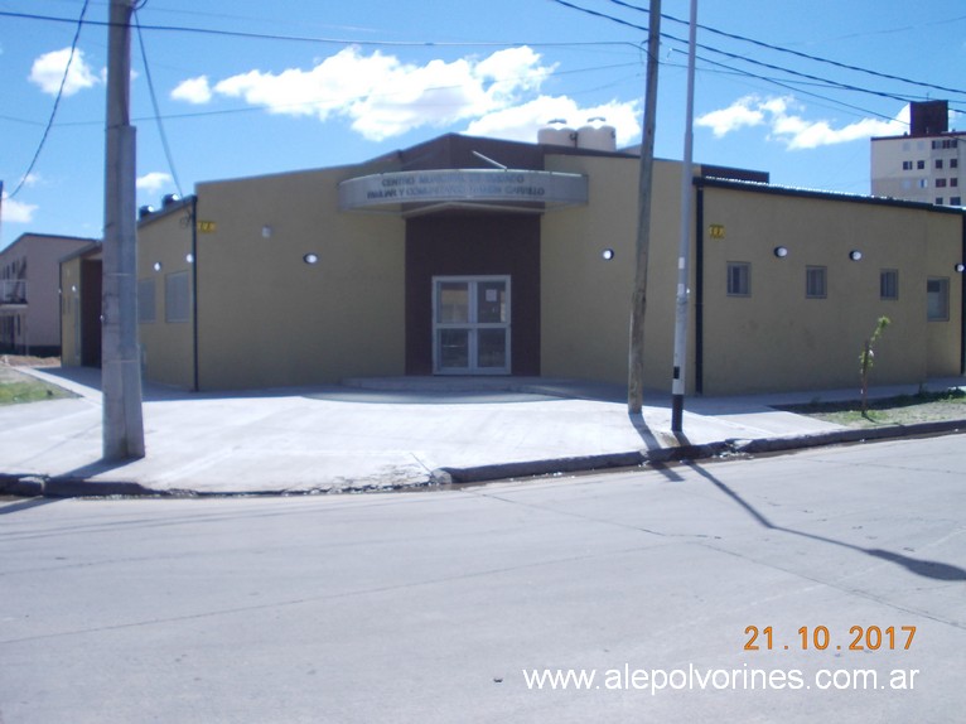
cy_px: 362
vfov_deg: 37.7
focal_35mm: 38
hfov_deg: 49.0
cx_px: 483
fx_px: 1060
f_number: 6.2
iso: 80
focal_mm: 5.3
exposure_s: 1/250
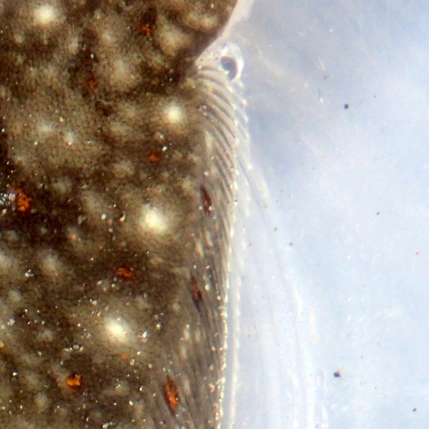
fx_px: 2426
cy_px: 330
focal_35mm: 173
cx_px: -247
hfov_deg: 9.8
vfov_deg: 10.1
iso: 100
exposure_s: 1/160
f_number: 3.6
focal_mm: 11.01
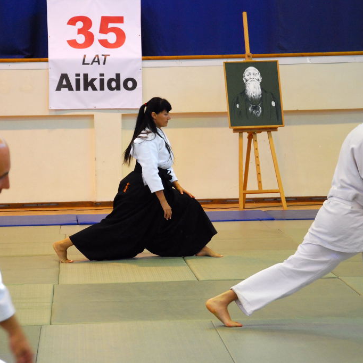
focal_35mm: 144
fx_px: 1704
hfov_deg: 12.2
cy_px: 182
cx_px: 169
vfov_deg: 12.2
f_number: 5.6
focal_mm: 75
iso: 800
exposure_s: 1/40
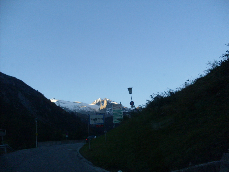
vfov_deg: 37.7
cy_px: 86
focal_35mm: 38
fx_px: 251
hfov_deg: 49.0
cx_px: 114
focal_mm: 6.3
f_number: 2.8
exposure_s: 1/500
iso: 80
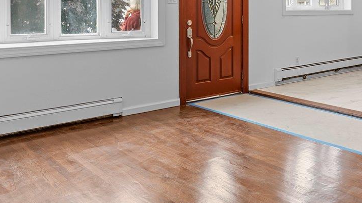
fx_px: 403
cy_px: 16
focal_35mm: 42
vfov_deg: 27.2
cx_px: 281
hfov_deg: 46.2
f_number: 10
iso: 320
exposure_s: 1/6
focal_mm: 14
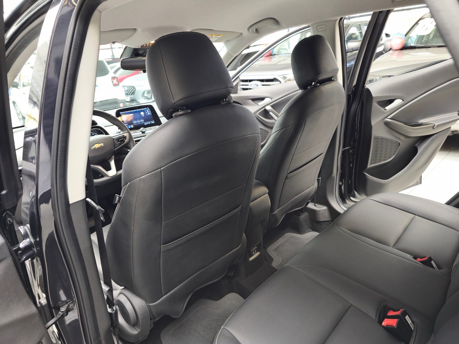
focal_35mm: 23
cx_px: 230
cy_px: 172
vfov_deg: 58.9
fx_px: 305
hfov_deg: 73.9
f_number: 1.7
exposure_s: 1/60
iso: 125
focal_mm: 6.3
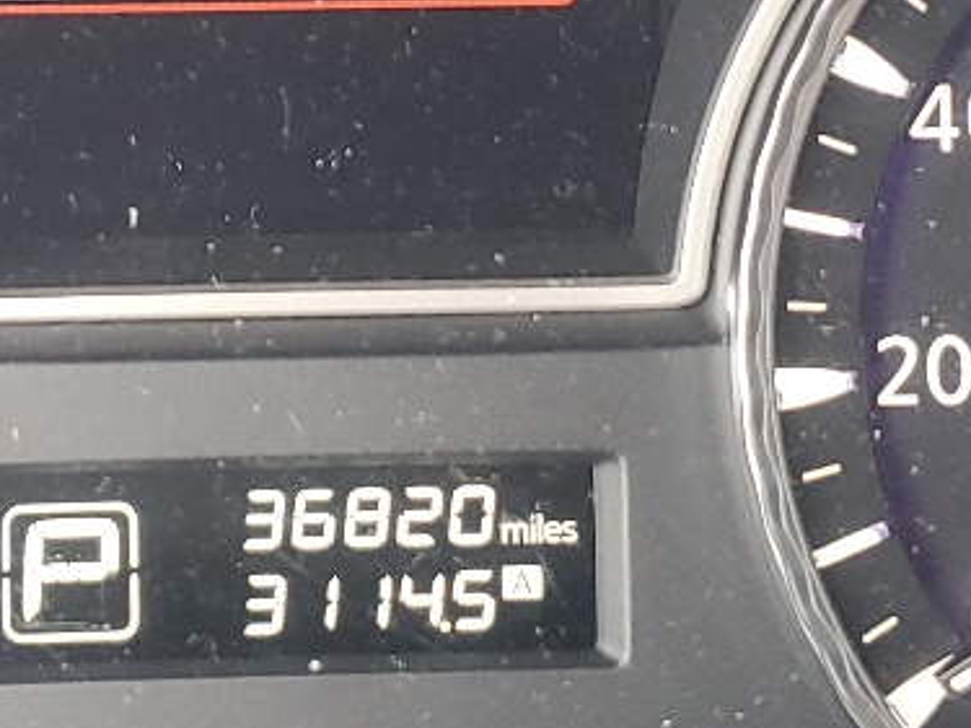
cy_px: 21
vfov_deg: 13.2
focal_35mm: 111
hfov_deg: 17.7
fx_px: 3113
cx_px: 287
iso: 72
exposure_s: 1/60.2
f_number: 1.5
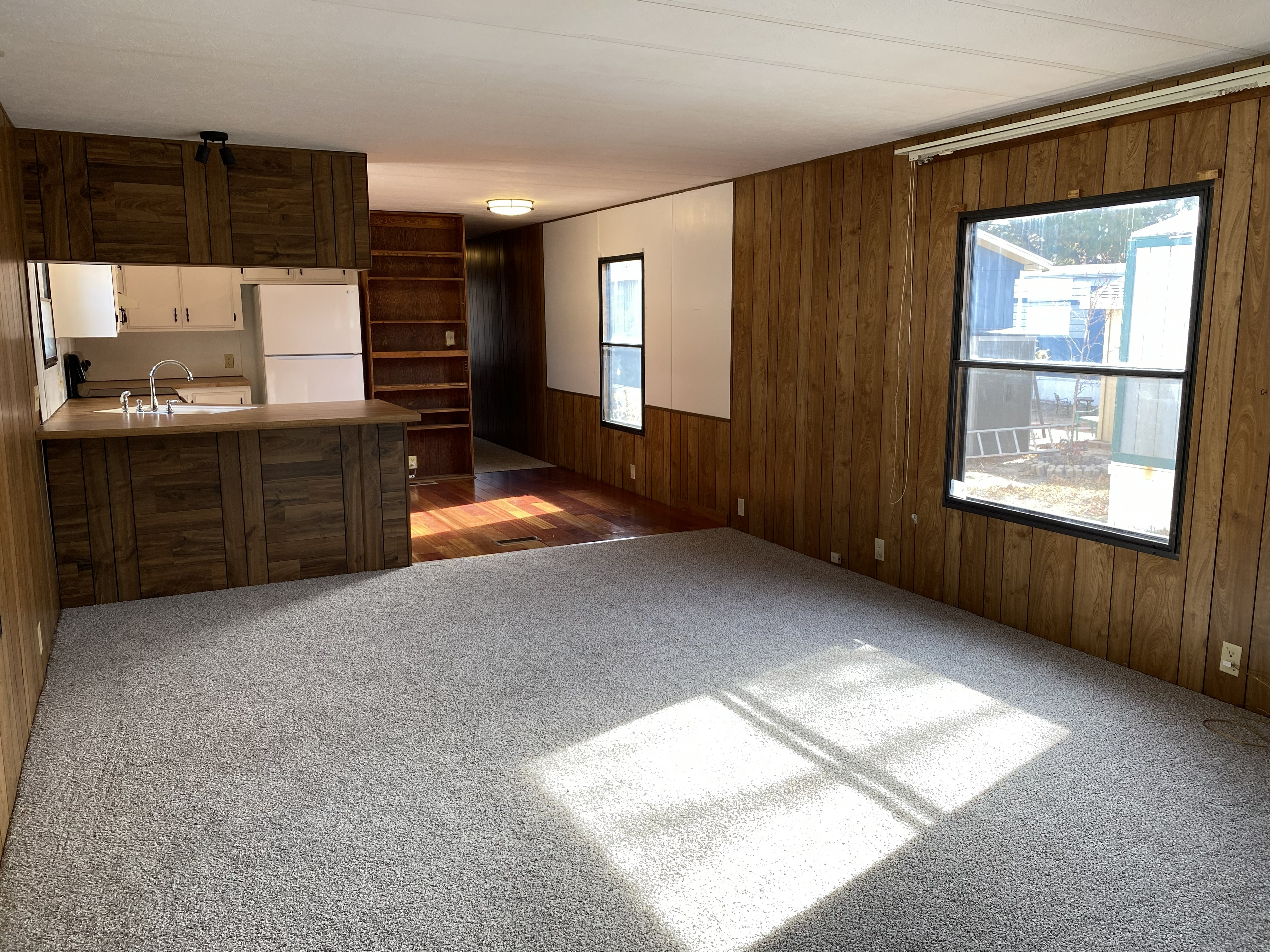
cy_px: 476
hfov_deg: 67.3
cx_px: 635
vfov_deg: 53.1
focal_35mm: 26
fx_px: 954
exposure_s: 1/120
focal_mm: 4.25
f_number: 1.8
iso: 40
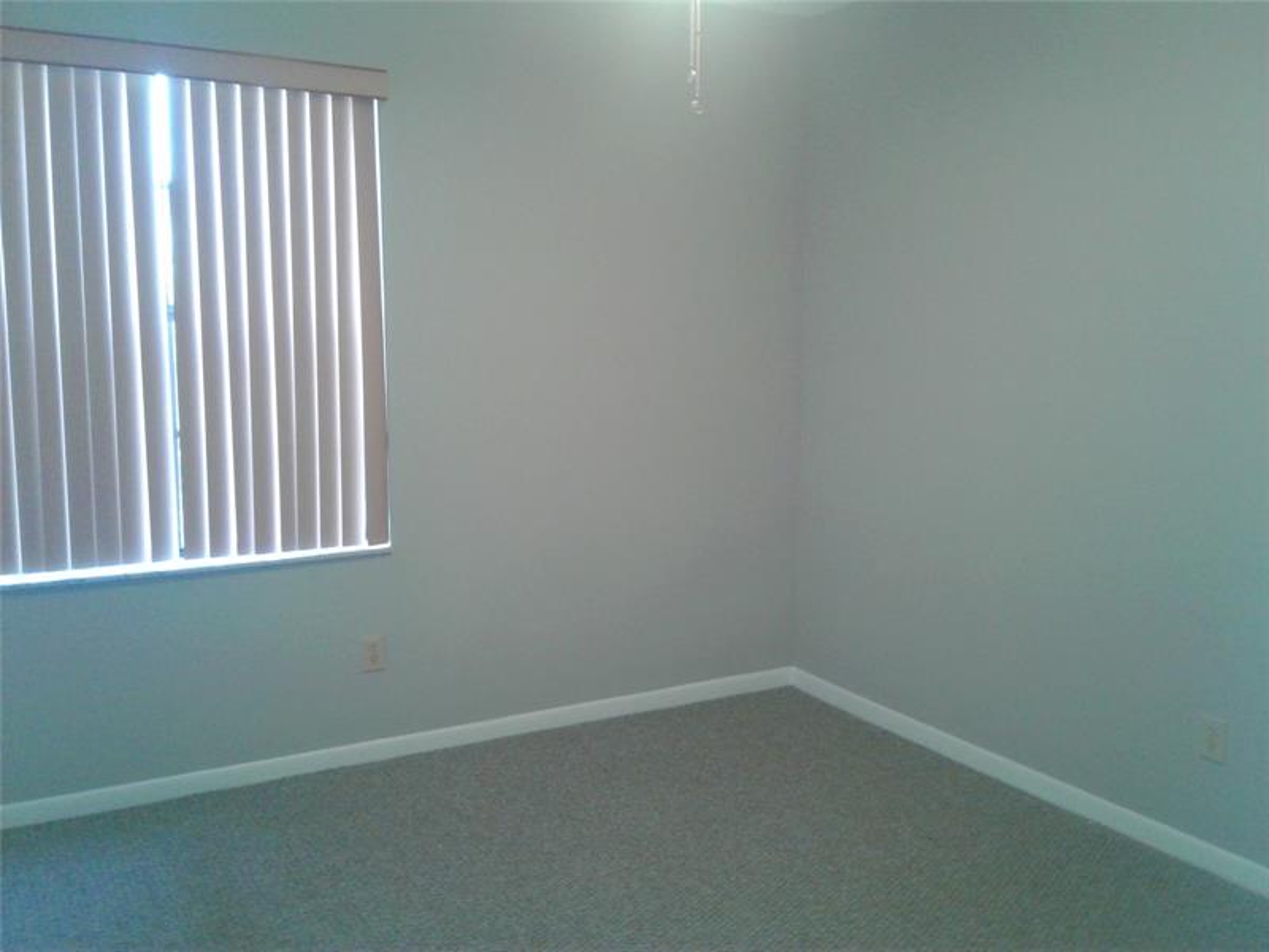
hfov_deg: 55.4
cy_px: 476
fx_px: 1210
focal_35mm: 33
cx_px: 634
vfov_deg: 42.9
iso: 100
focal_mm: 3.3
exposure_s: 1/14
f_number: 2.2
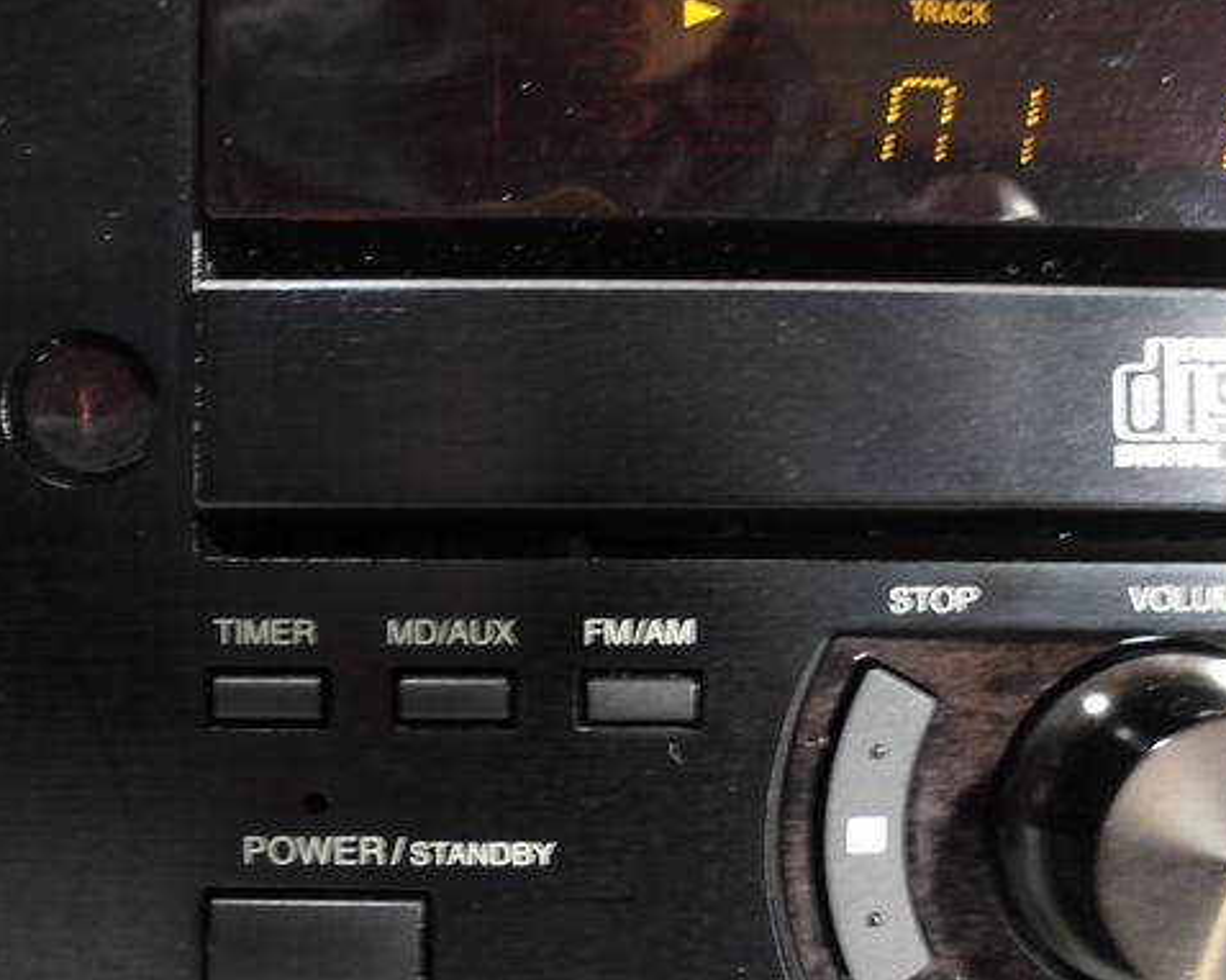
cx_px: 687
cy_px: 572
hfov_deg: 52.7
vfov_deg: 43.2
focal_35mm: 34
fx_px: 1233
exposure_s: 1
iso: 100
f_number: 3.5
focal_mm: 4.6
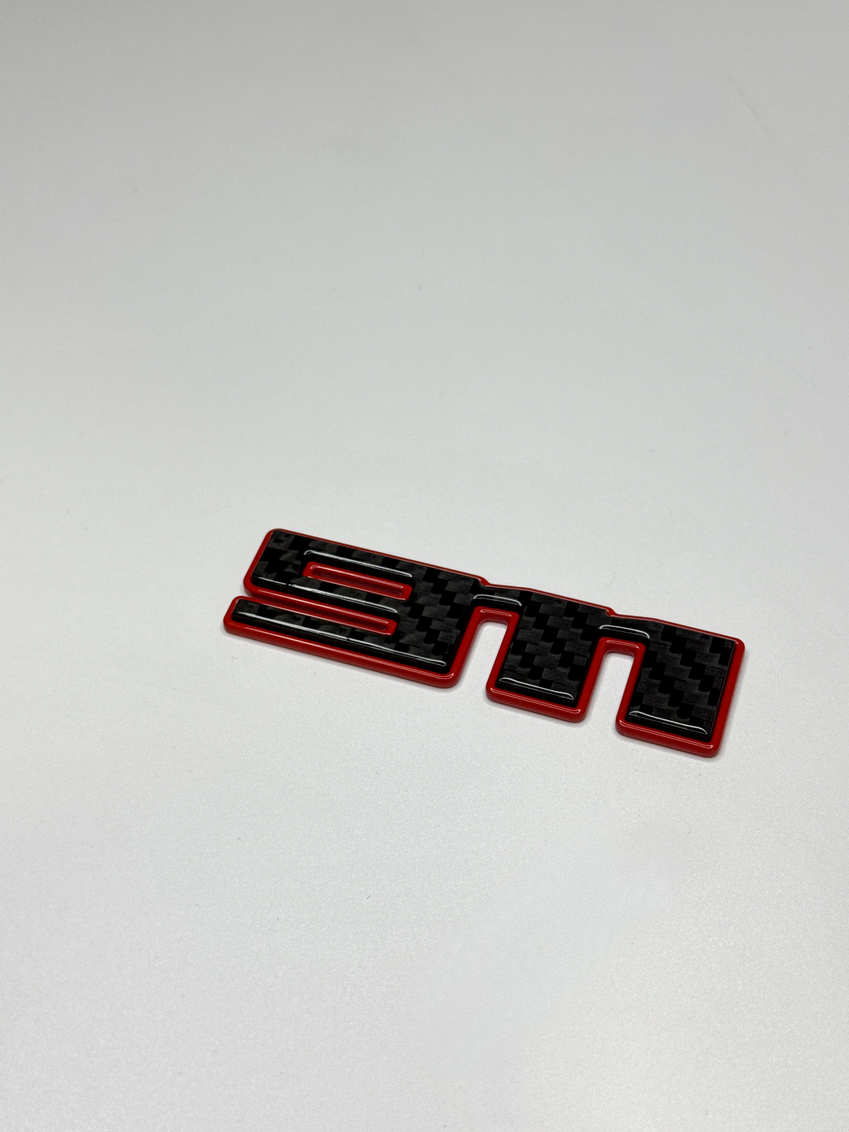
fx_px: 1570
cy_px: 566
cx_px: 424
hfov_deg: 30.3
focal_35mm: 48
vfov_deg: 39.7
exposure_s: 1/121
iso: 50
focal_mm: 6.76
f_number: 1.78
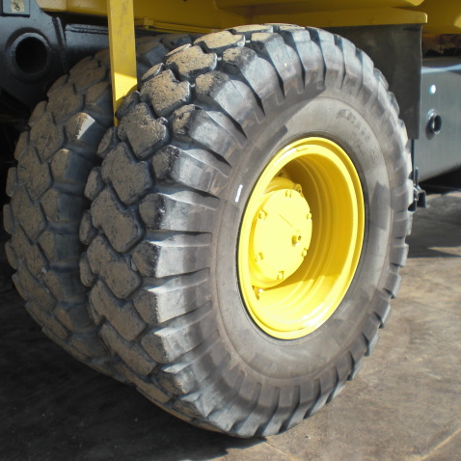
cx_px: 195
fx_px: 678
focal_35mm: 45
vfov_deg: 37.6
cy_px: 230
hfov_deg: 37.5
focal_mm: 6.3
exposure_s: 1/500
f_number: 3.1
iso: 64
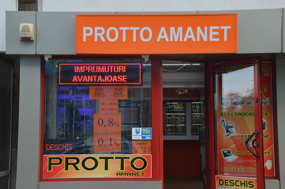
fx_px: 534
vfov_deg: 20.1
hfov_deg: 29.9
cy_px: 94
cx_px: 142
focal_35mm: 68
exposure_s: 1/80
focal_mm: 45
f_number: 8
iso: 400
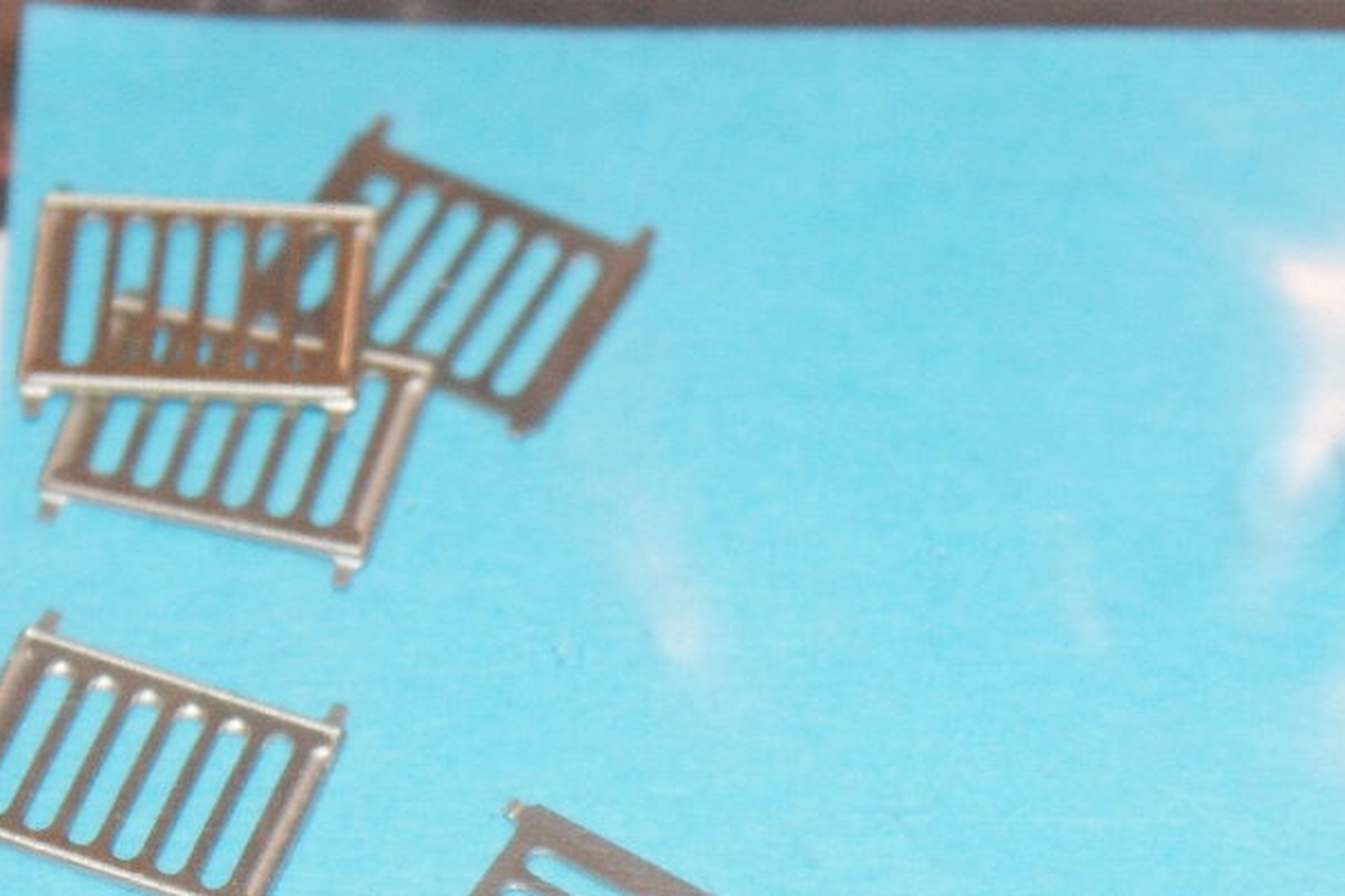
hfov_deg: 7.8
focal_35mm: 263
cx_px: 604
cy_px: 1106
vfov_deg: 5.2
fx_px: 9810
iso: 400
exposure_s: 1/80
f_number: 6.3
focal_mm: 55
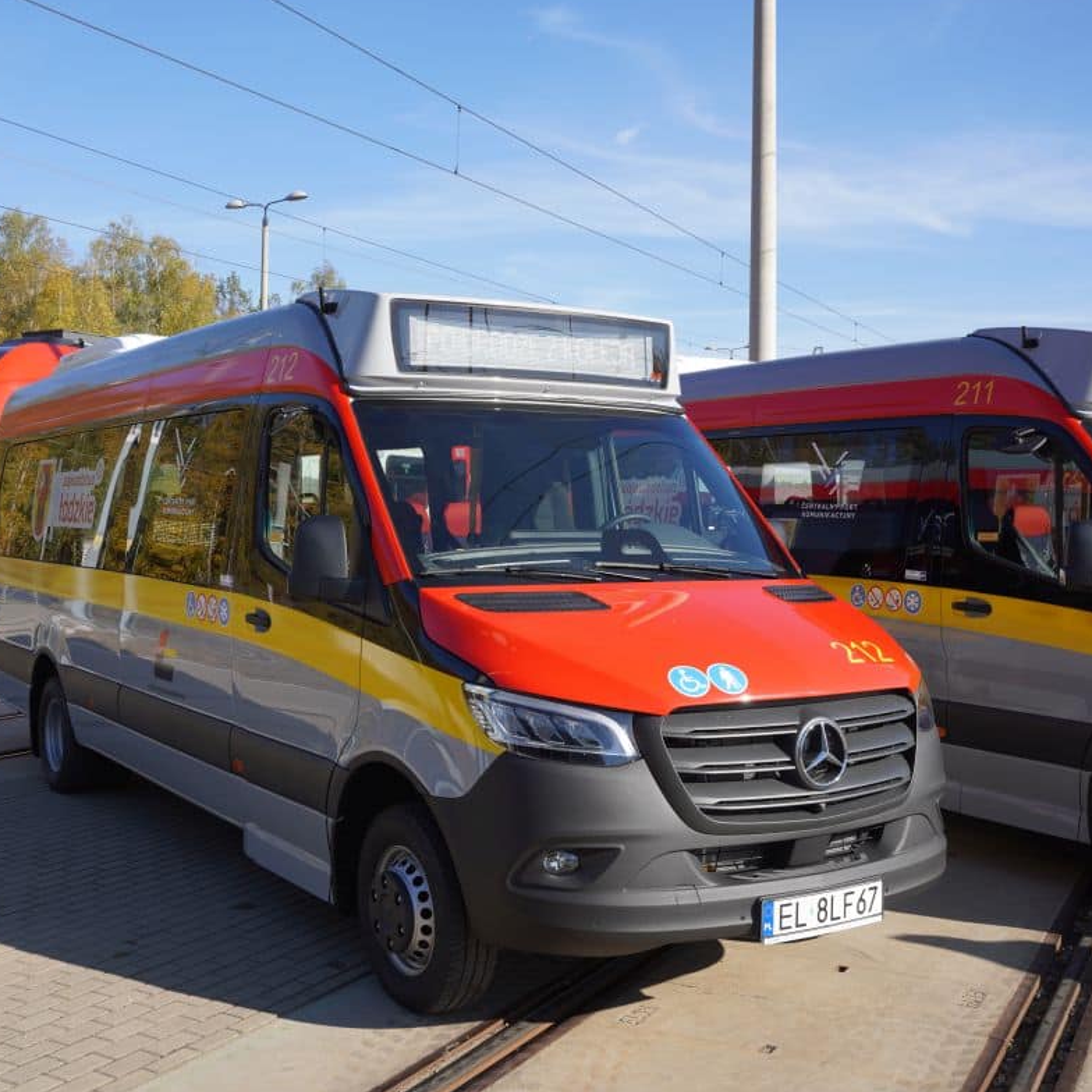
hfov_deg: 42.2
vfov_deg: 42.3
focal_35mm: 40
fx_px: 1410
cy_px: 538
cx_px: 461
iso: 100
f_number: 6.3
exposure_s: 1/250
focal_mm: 30.4
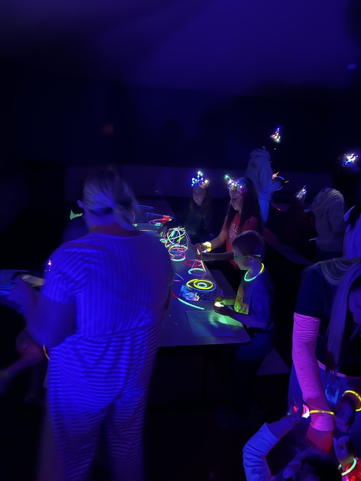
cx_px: 183
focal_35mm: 27
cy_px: 244
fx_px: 375
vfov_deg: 65.3
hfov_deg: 51.4
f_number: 1.5
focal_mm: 5.7
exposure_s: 1/14
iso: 1600
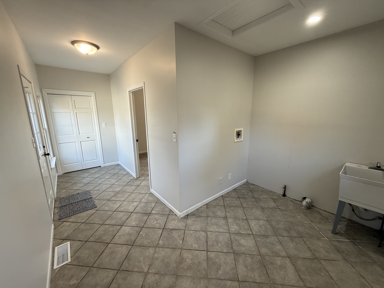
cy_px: 144
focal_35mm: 14
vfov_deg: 85.7
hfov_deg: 102.1
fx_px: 155
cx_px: 192
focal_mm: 2.22
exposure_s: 1/120
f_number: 2.2
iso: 160
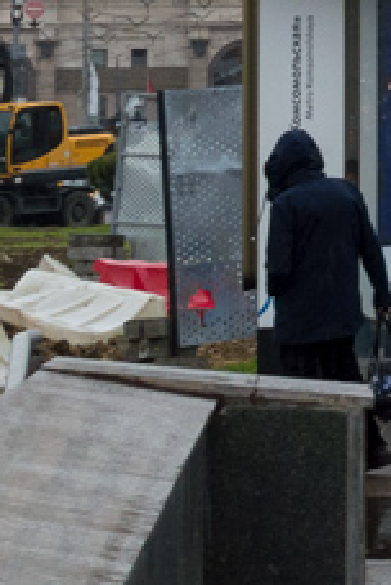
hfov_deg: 4.5
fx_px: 4499
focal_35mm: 277
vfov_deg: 7.3
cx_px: 1680
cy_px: -322
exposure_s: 1/250
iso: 400
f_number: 10
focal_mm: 28
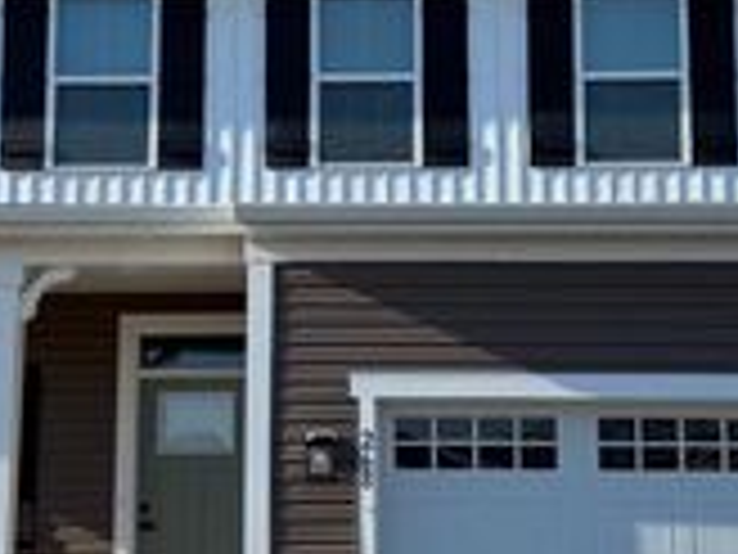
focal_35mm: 73
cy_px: 254
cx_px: 356
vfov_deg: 20.2
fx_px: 1556
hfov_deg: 26.7
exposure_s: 1/3584
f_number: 1.78
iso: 80
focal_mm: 6.76
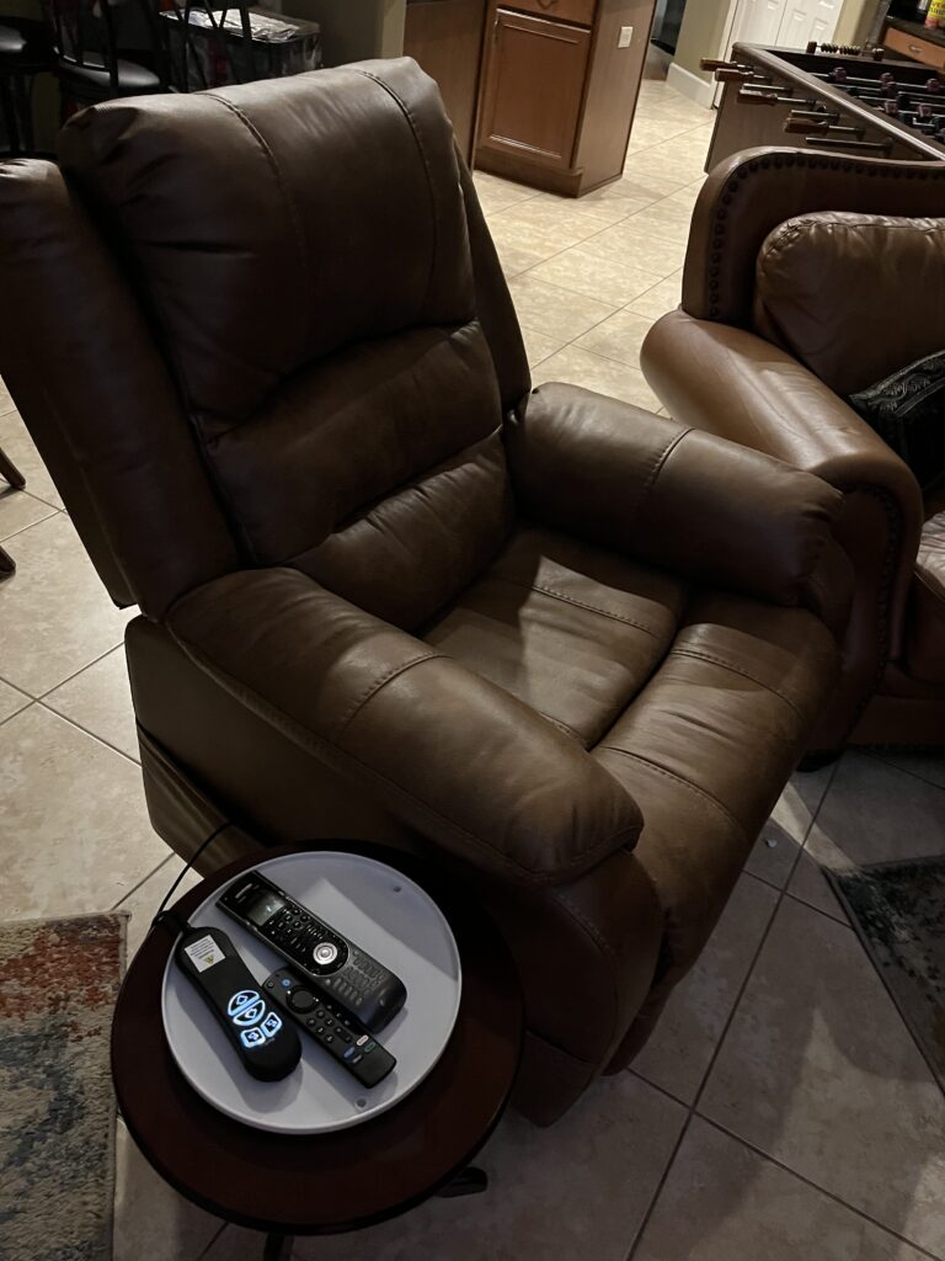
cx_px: 472
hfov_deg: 53.1
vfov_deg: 67.3
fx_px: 946
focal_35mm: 26
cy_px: 630
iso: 800
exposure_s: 1/30
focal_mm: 5.1
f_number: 1.6
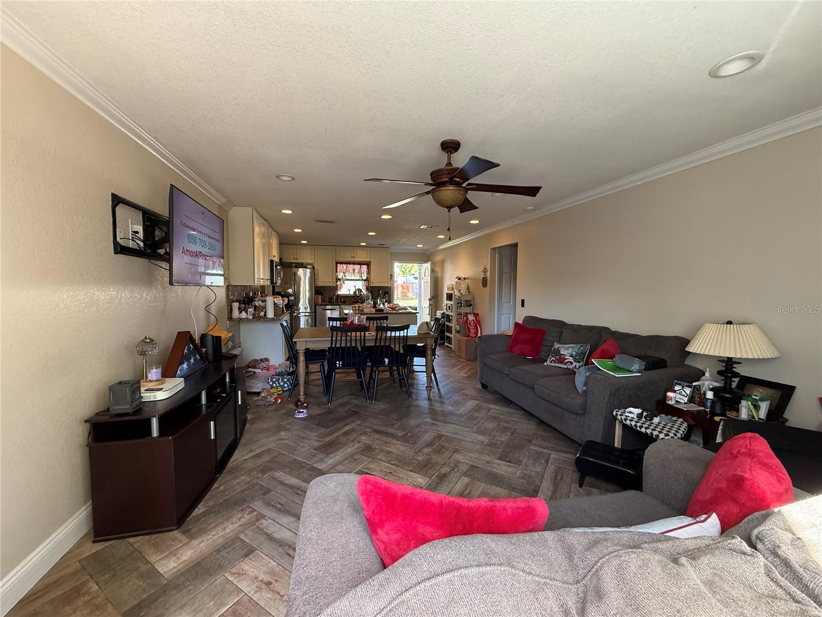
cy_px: 308
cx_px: 411
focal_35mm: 14
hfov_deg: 102.1
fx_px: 332
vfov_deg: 85.7
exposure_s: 1/99
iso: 320
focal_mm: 2.22
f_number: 2.2
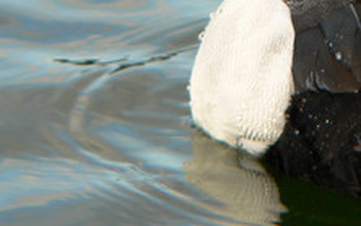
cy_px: -89
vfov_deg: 1.0
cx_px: 442
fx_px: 12974
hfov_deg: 1.6
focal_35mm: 1318
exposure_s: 1/200
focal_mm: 72
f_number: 4
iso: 80
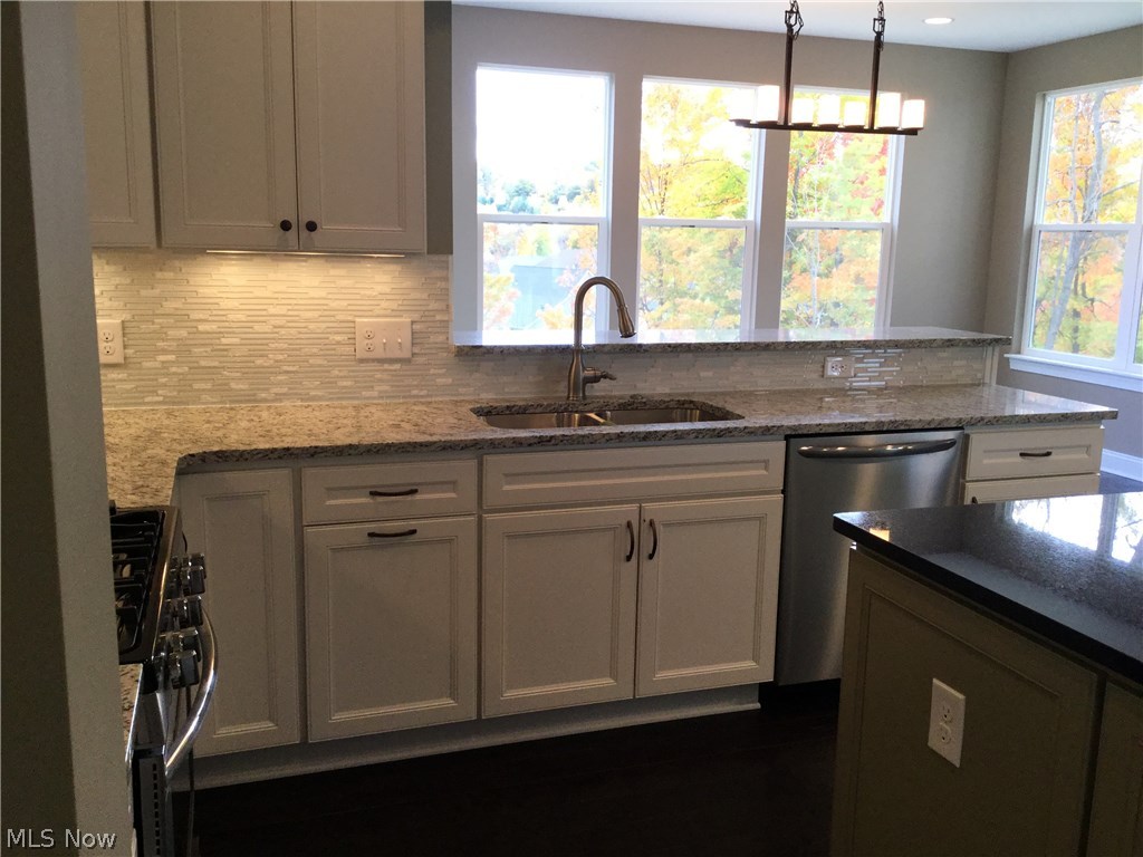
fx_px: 1024
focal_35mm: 31
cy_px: 428
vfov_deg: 45.4
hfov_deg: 58.4
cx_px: 572
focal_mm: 3.3
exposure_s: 1/40
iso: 25
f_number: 2.4
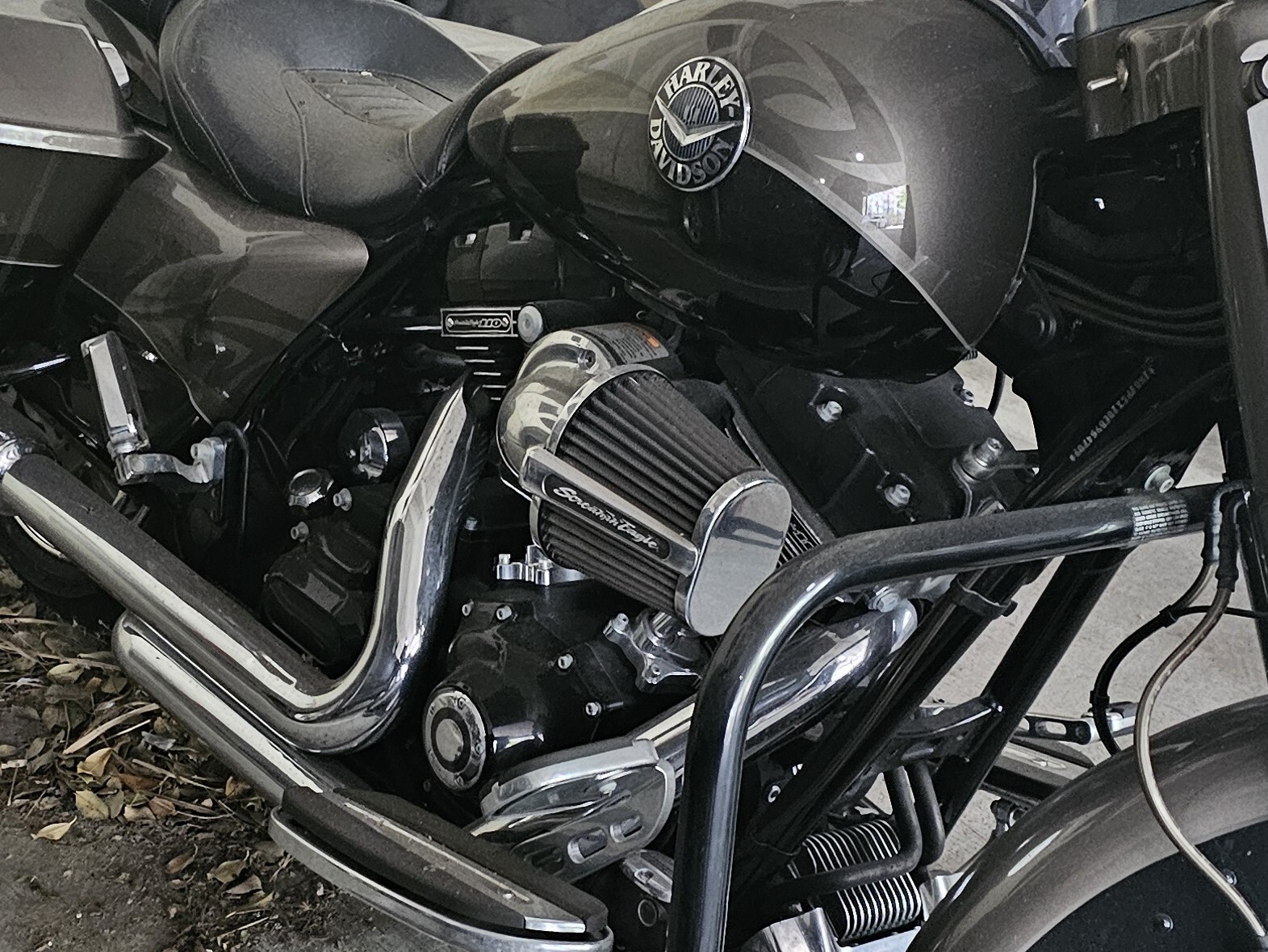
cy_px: 476
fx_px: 843
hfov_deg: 73.9
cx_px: 634
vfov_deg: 58.9
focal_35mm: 23
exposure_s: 1/60
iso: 800
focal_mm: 6.3
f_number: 1.7
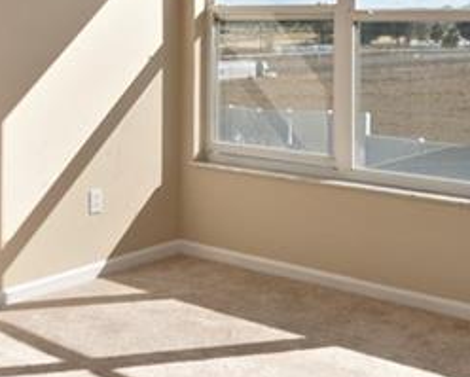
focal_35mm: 58
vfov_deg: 25.8
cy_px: 74
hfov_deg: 32.1
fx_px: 808
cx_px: 320
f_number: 8
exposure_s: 1/800
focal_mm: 10
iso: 320
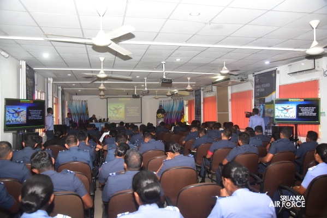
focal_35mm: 30
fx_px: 273
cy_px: 109
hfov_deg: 61.9
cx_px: 164
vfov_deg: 43.7
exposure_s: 1/160
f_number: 4
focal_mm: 30
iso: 2500
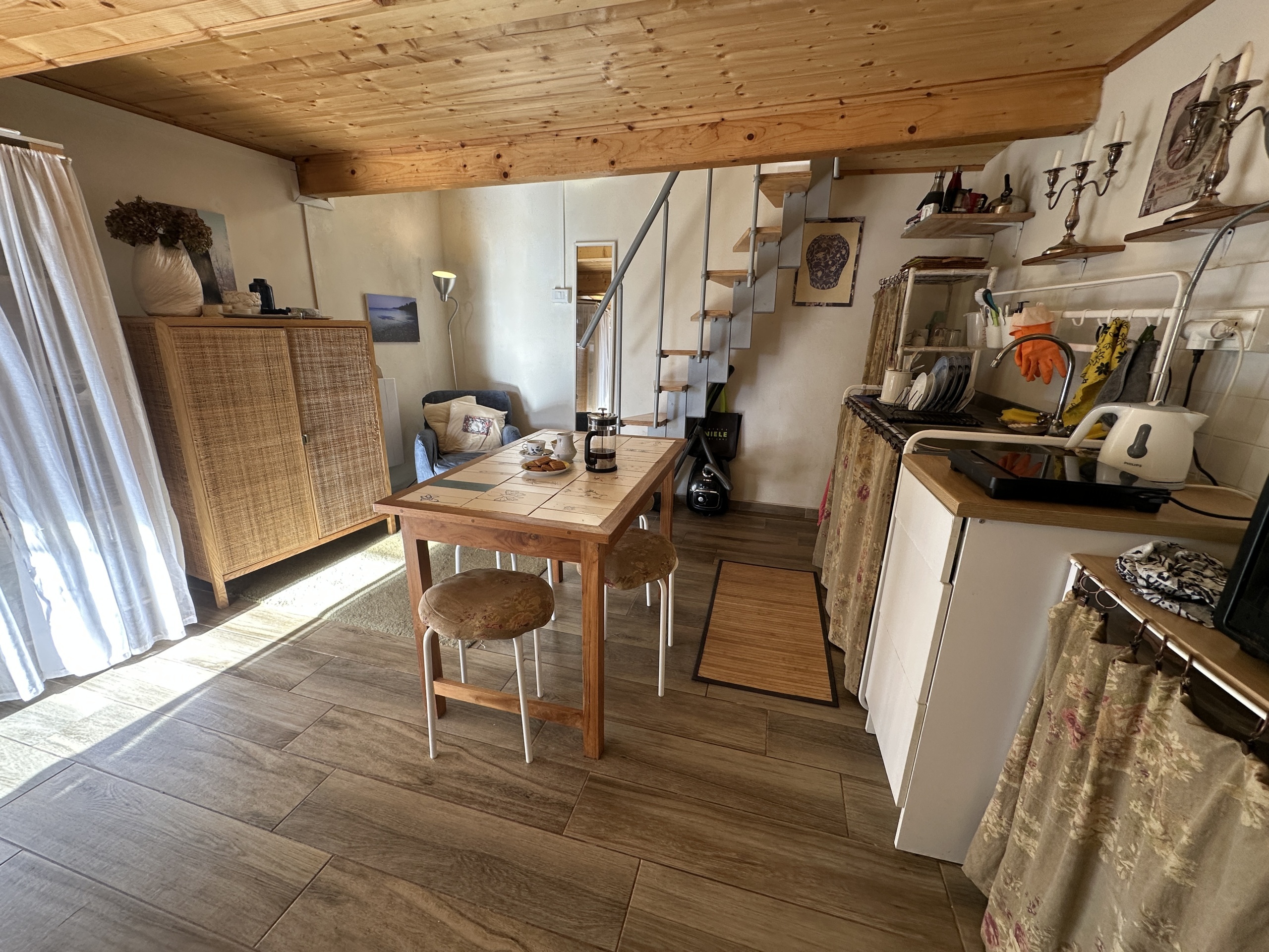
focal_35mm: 14
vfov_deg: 85.7
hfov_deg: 102.1
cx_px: 634
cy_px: 476
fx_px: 513
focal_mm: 2.22
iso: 100
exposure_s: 1/99
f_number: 2.2
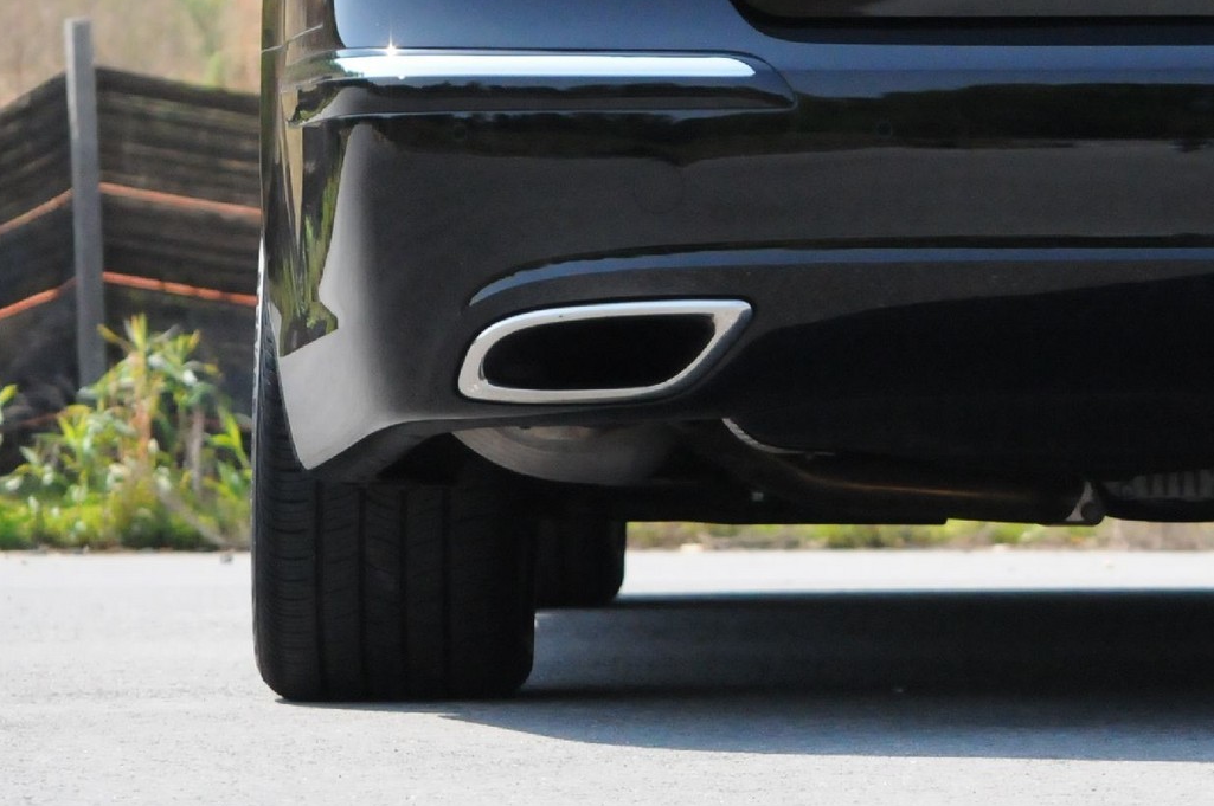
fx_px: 12942
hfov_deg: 5.4
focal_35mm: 384
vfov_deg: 3.6
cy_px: -108
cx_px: 1187
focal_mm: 105
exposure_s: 1/4000
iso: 2000
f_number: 5.6
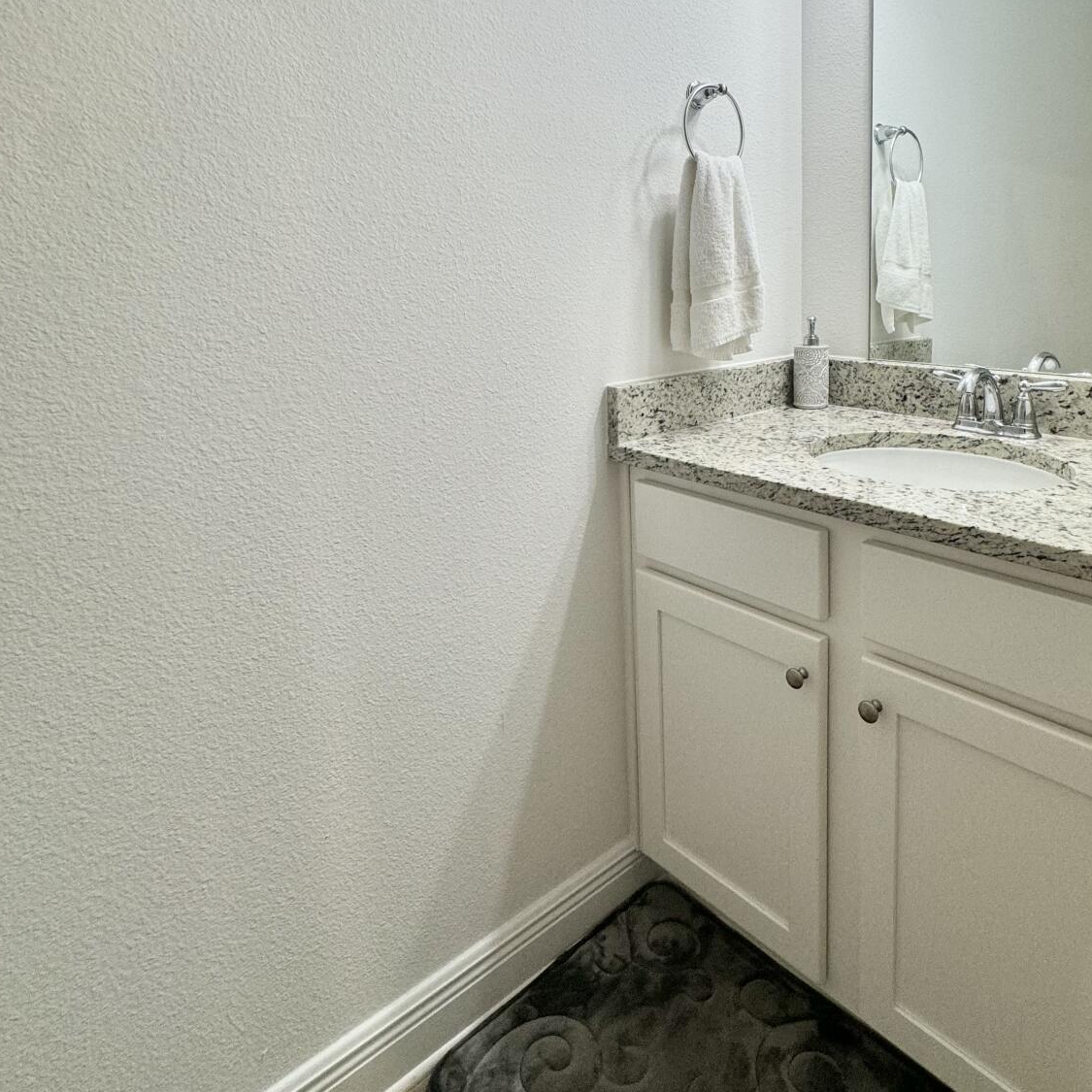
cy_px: 356
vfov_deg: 67.5
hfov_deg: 68.3
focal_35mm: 22
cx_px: 700
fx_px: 785
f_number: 2.2
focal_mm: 2.22
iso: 100
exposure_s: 1/120
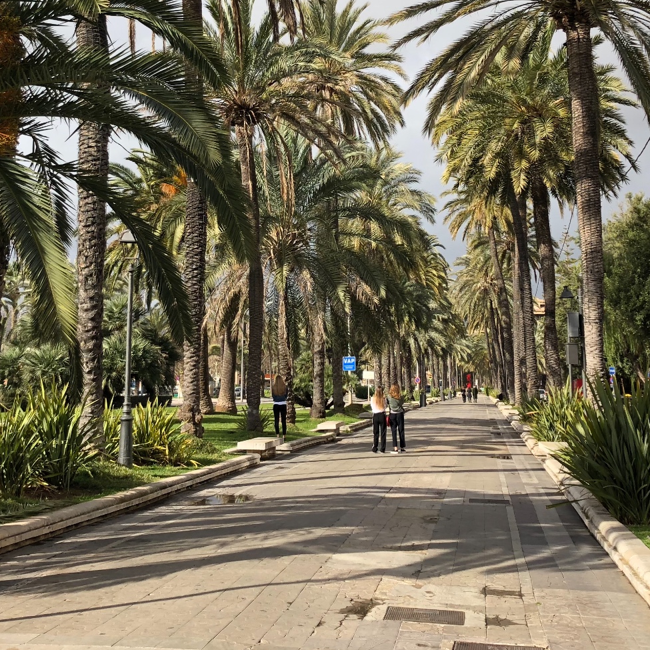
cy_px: 177
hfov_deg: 32.7
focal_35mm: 52
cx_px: 277
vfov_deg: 32.3
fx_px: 1105
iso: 20
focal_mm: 3.99
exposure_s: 1/1056
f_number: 1.8
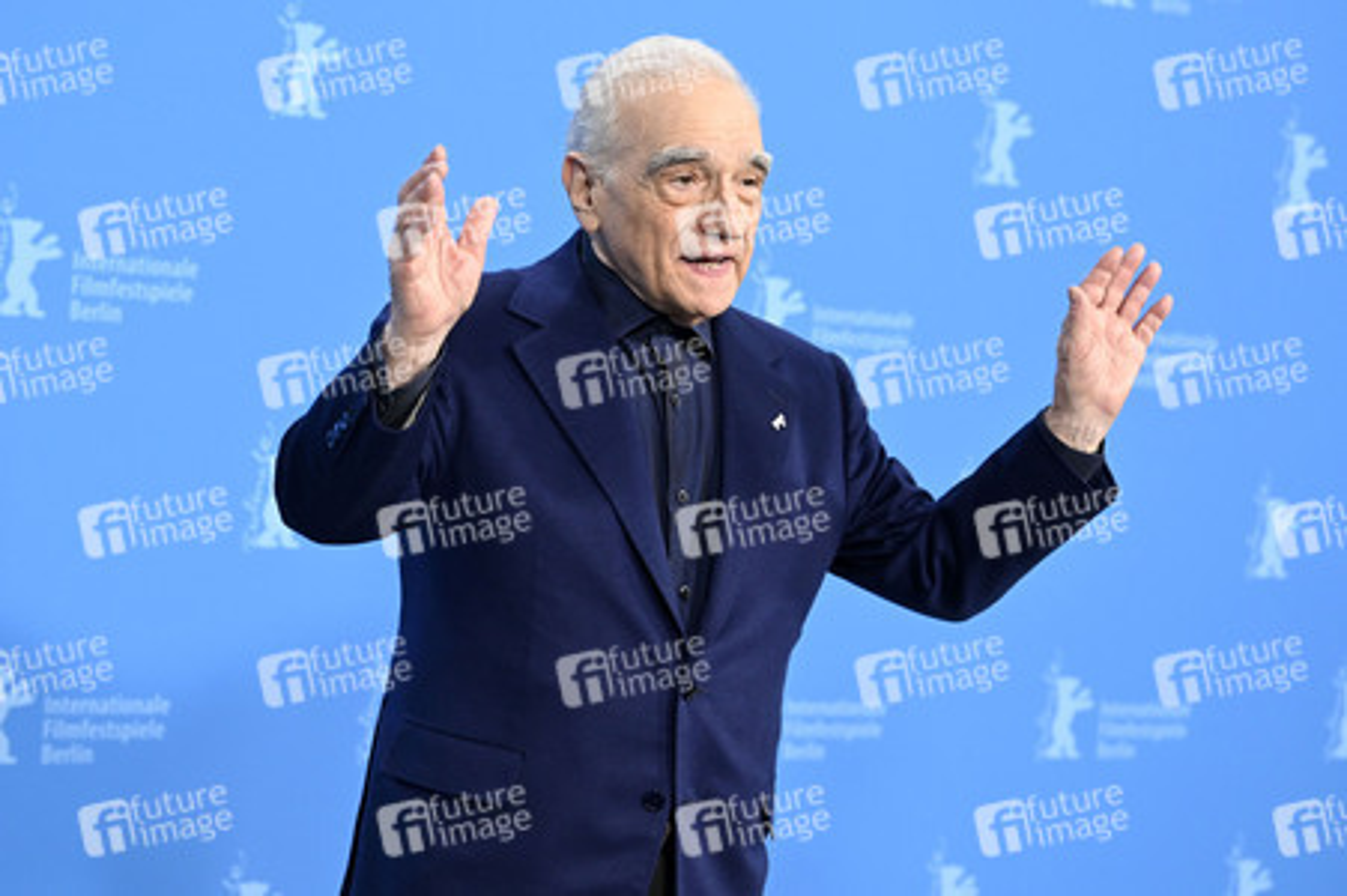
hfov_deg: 28.9
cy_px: 448
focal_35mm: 70
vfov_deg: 19.4
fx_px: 2617
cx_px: 674
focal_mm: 70
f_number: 4
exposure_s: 1/640
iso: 3200
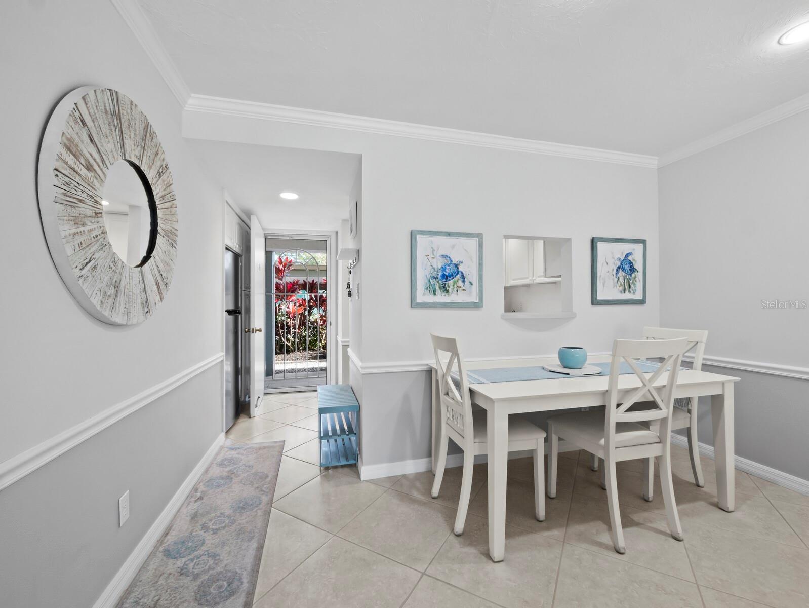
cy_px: 304
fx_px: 327
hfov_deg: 102.0
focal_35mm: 14
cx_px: 404
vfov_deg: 85.7
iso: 320
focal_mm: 7
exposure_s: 1/1.25
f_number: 14
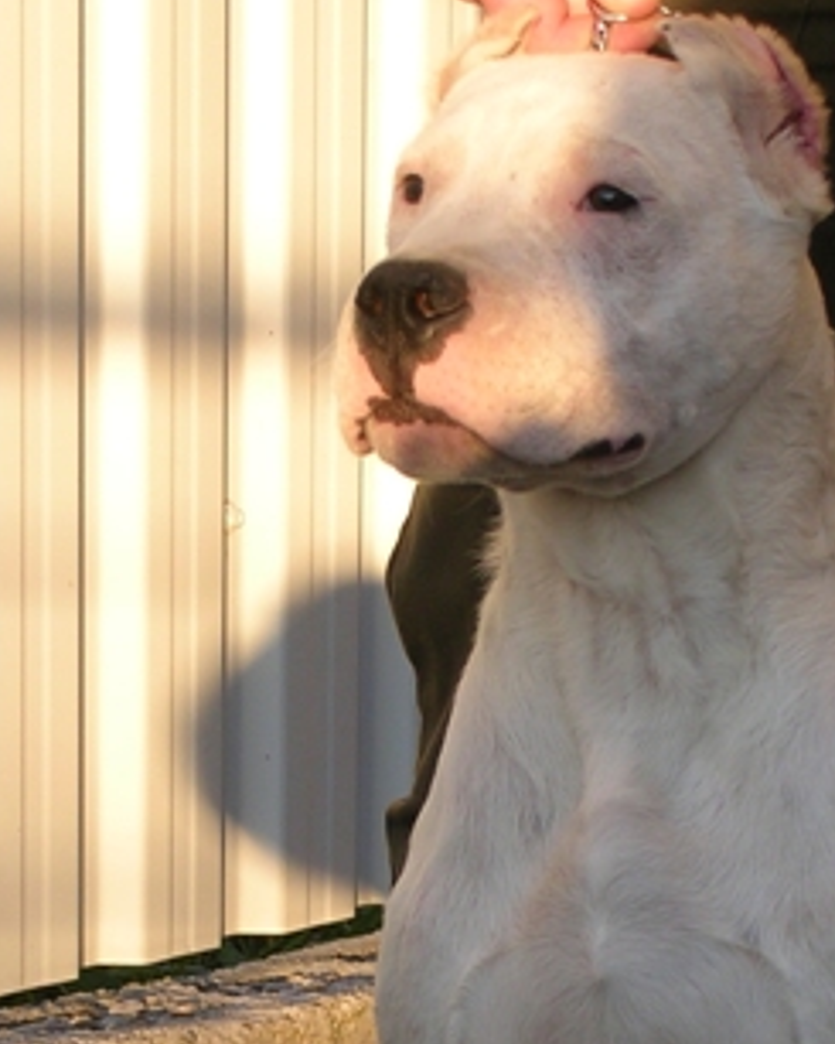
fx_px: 7256
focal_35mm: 235
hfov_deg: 6.6
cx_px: 518
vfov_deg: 8.2
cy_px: 1010
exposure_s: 1/76
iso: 50
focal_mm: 17.4
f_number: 4.9
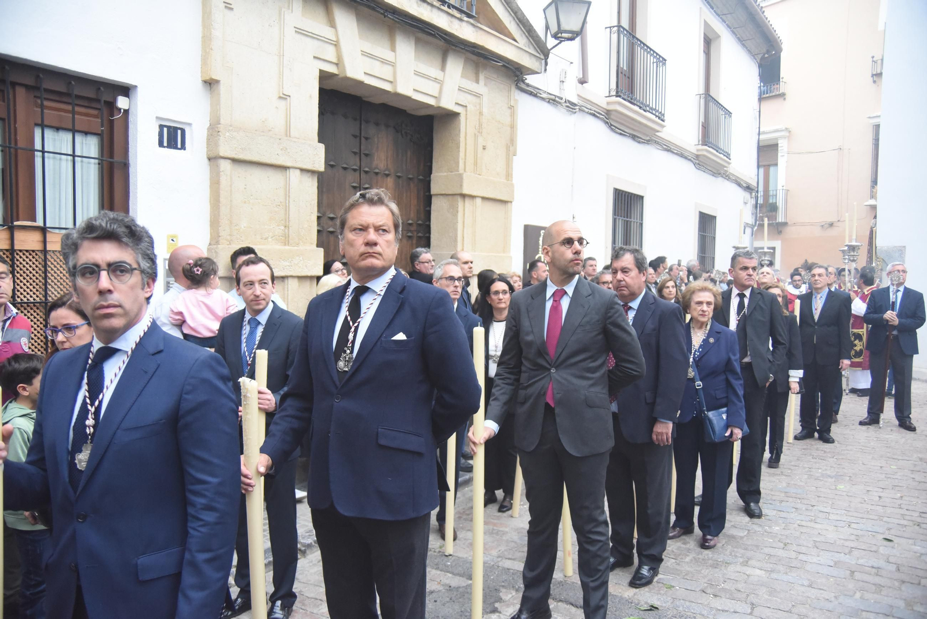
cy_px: 310
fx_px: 747
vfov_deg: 45.0
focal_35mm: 29
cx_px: 464
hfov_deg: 63.6
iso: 4500
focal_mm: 29
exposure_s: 1/320
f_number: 6.3
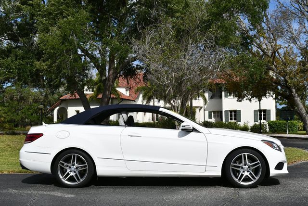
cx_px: 154
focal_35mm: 48
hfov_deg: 41.1
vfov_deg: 28.1
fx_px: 411
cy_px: 103
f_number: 10
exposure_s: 1/400
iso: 100
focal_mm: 24
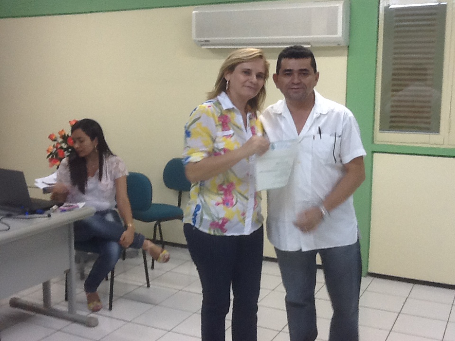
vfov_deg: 32.9
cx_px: 228
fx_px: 578
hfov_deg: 42.9
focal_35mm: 44
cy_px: 170
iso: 50
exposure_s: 1/30
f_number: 2.4
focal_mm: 2.03
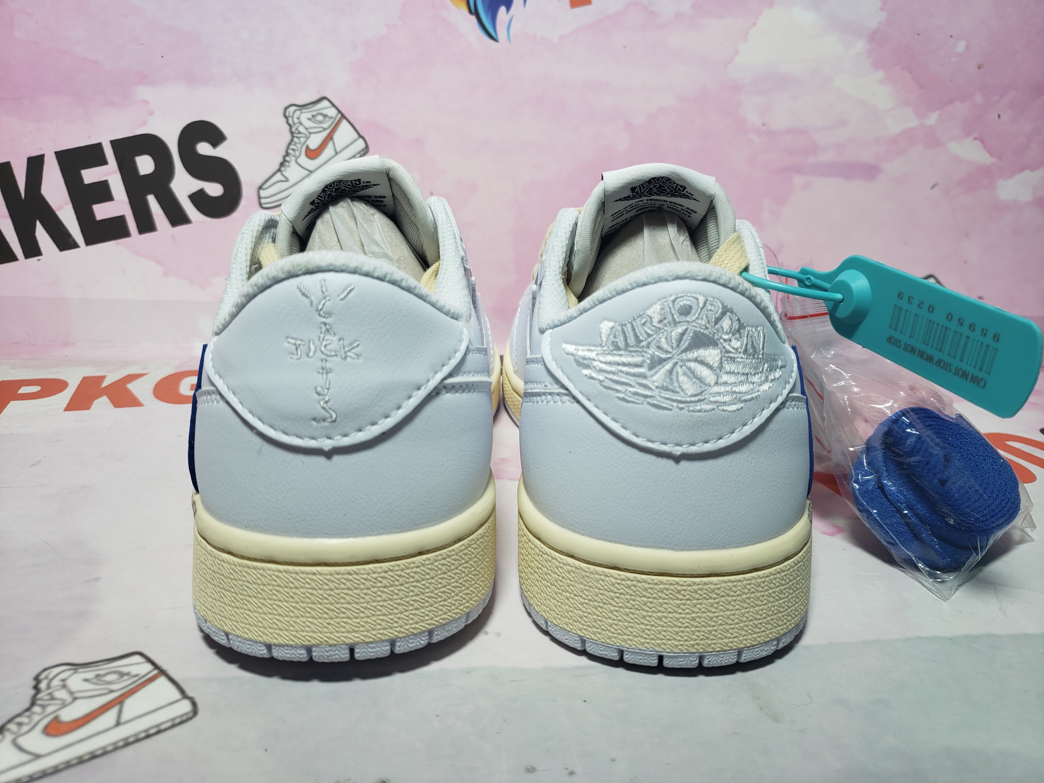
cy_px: 392
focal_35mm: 26
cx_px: 522
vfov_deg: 53.1
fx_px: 784
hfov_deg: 67.3
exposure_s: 1/501
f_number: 1.5
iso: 50
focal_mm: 4.3
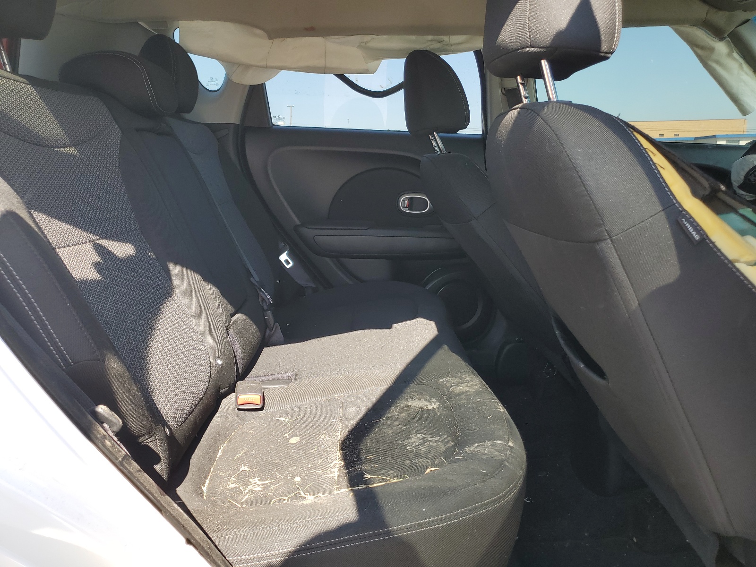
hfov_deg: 67.3
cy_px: 284
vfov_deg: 53.1
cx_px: 378
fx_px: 568
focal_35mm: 26
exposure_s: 1/435
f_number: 1.5
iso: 50
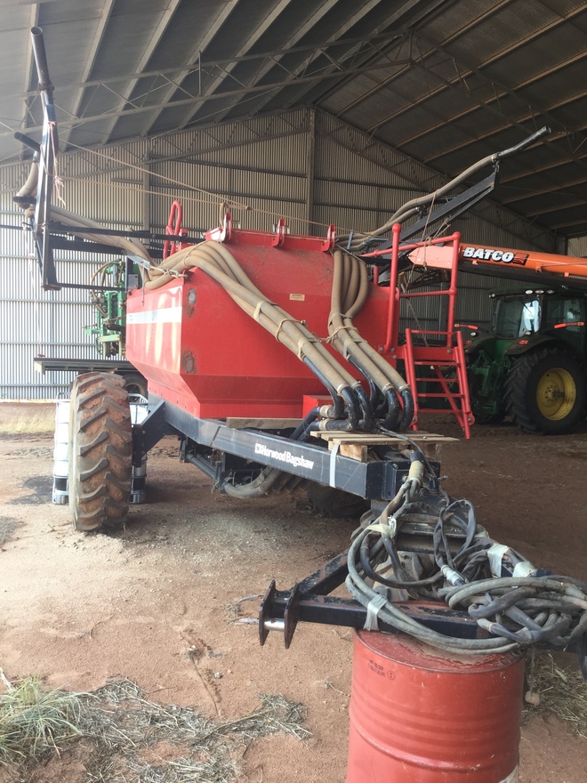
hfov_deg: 45.4
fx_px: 701
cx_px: 294
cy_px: 392
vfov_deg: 58.4
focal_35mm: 31
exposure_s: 1/100
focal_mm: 3.3
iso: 32
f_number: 2.4
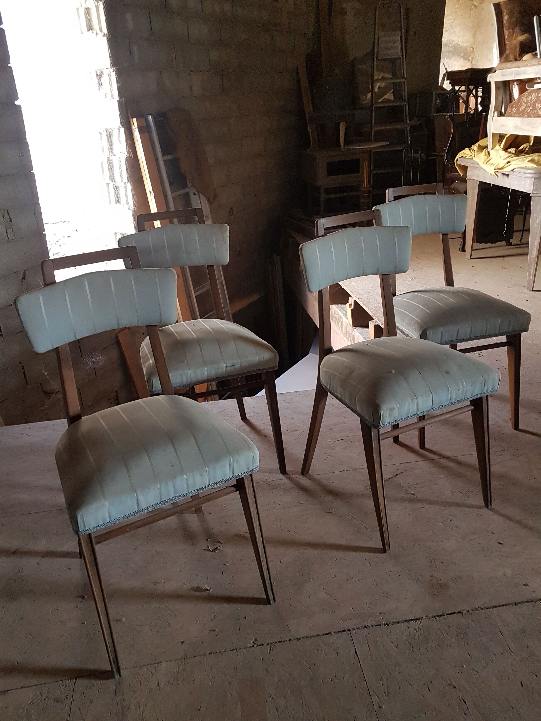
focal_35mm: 26
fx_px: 542
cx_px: 270
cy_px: 360
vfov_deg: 67.3
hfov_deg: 53.1
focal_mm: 4.2
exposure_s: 1/50
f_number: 1.7
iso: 200
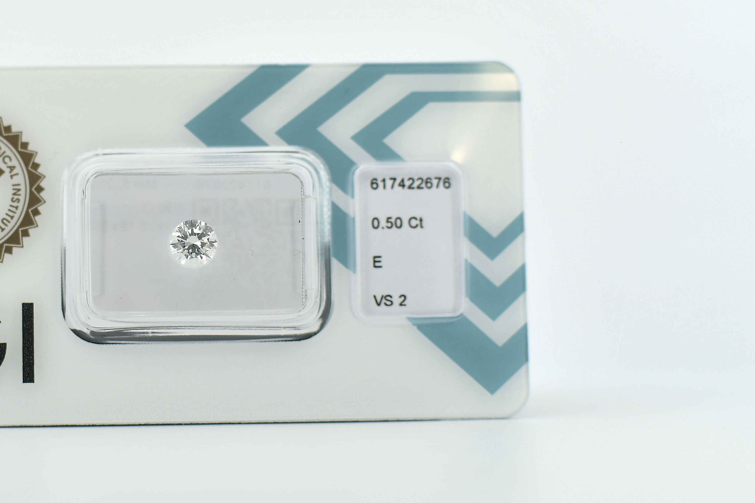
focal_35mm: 91
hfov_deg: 22.2
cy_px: 242
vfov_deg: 15.0
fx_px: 1908
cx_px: 194
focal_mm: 35
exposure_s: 1/320
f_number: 3.2
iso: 63
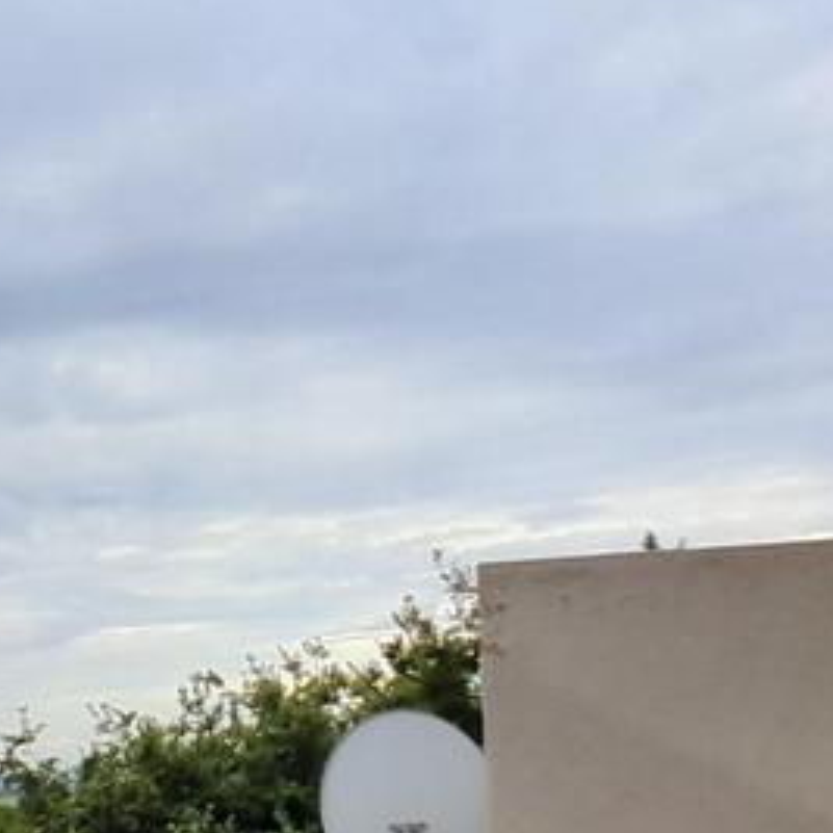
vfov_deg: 37.0
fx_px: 1225
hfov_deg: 37.0
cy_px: 574
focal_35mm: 45
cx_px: 250
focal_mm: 1.46
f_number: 2.2
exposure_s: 1/906
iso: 40
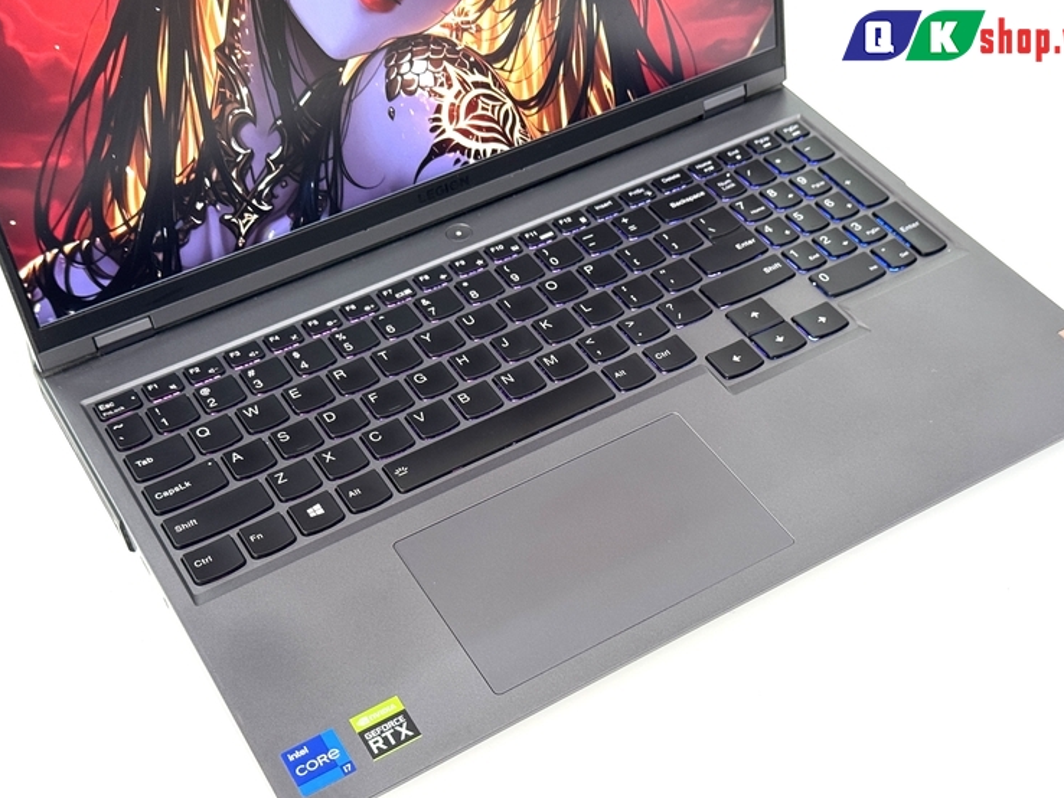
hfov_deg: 36.8
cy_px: 418
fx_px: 1599
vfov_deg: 28.0
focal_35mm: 52
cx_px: 567
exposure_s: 1/109
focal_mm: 6.76
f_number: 1.78
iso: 100
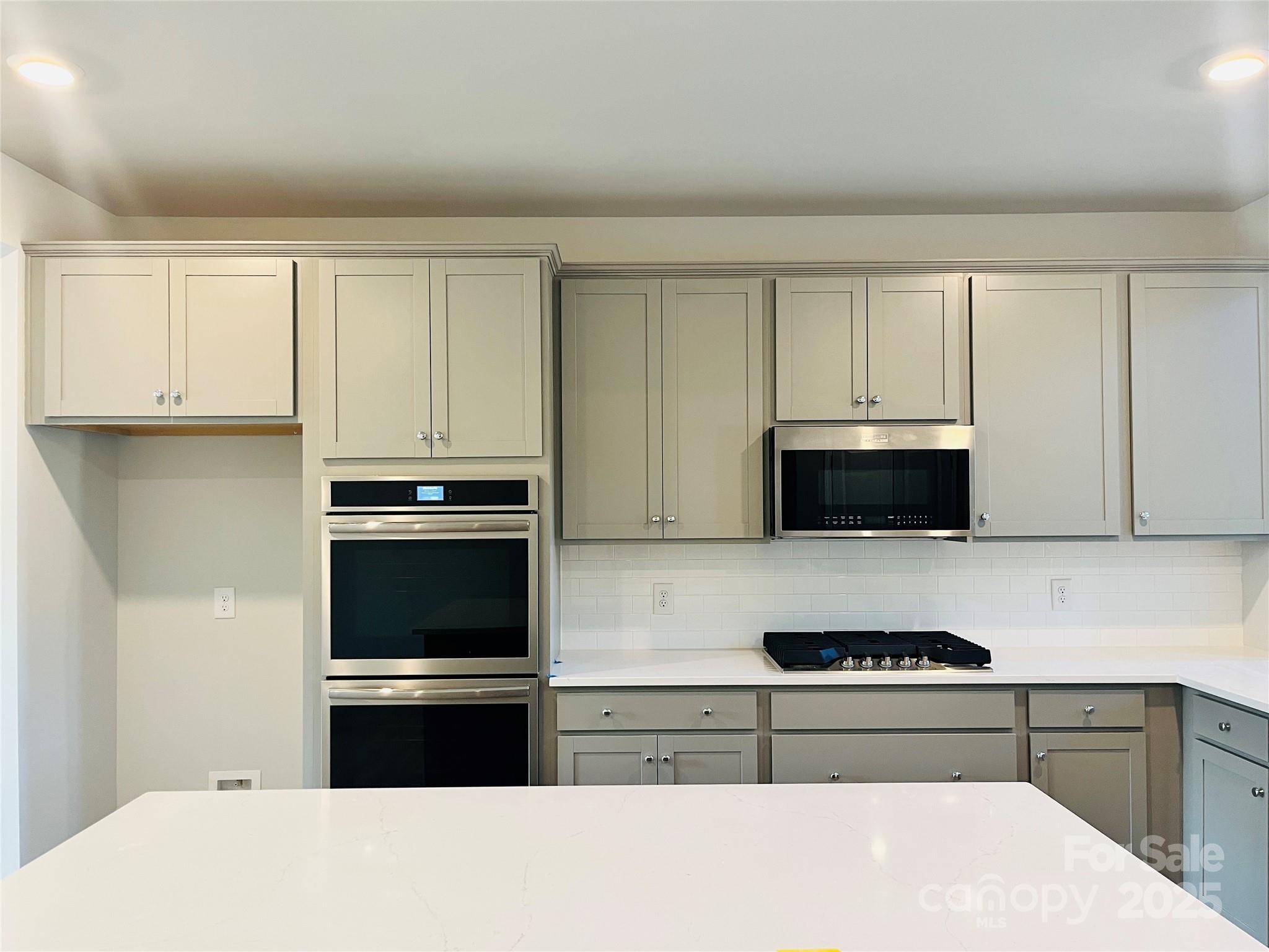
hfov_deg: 67.3
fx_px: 953
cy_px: 476
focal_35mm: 26
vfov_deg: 53.1
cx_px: 634
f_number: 1.6
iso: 125
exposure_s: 1/60
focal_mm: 5.1
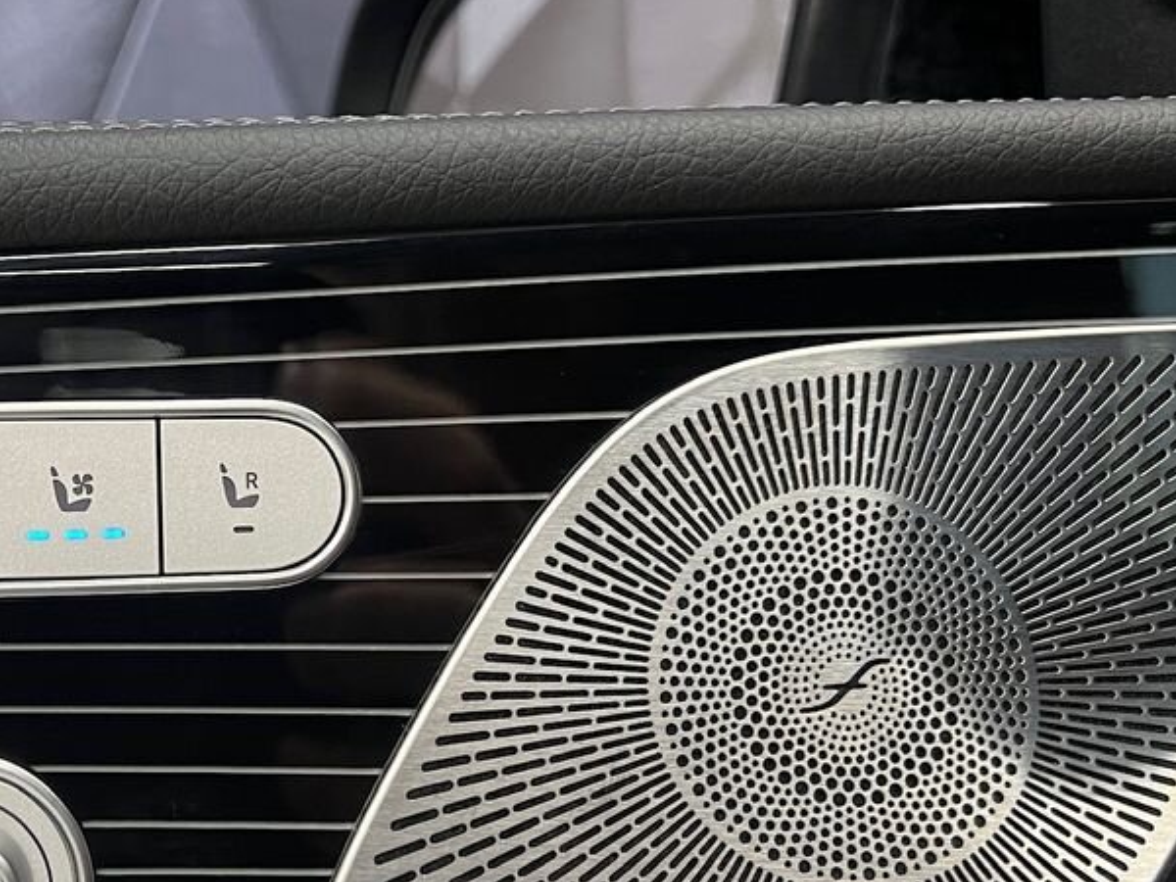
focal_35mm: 52
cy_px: 557
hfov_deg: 35.6
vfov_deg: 27.9
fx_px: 1767
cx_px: 231
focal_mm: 5.7
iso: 160
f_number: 1.5
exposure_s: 1/57
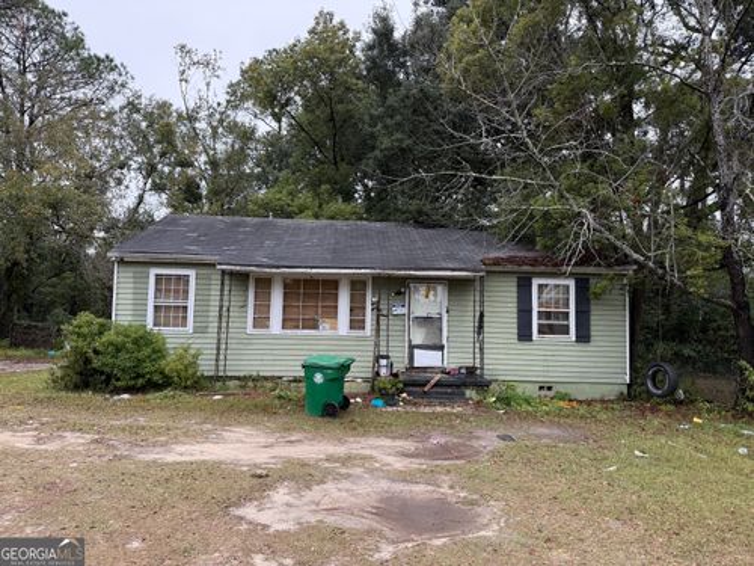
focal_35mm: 24
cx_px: 377
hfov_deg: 71.6
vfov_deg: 56.8
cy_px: 283
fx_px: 523
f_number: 1.78
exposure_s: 1/514
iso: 100
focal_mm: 6.76
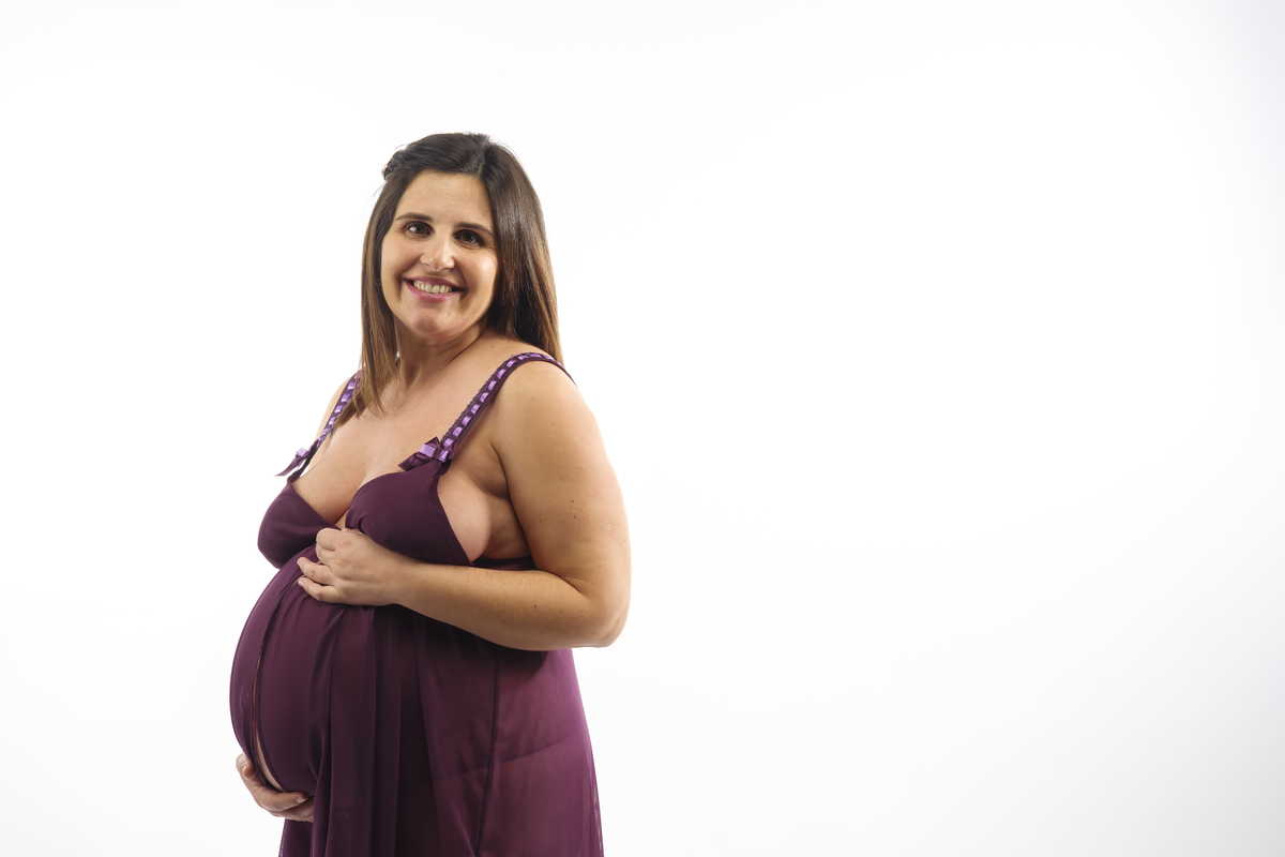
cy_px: 428
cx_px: 642
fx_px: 1892
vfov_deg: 25.5
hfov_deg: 37.5
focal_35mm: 53
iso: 200
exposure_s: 1/125
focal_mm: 35
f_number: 9
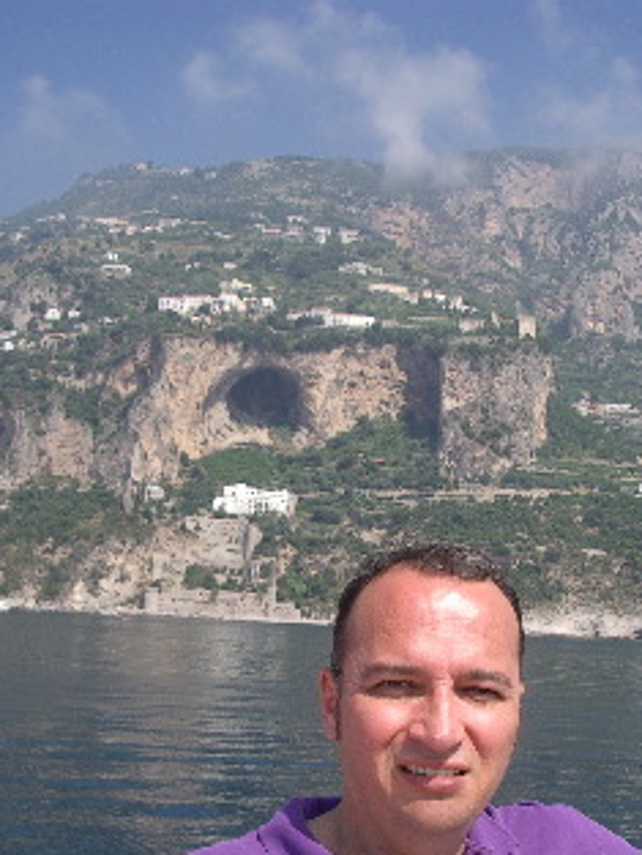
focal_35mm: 47
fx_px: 1161
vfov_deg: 39.9
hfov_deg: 30.8
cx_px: 381
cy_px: 571
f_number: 4.3
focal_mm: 5.8
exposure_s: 1/500
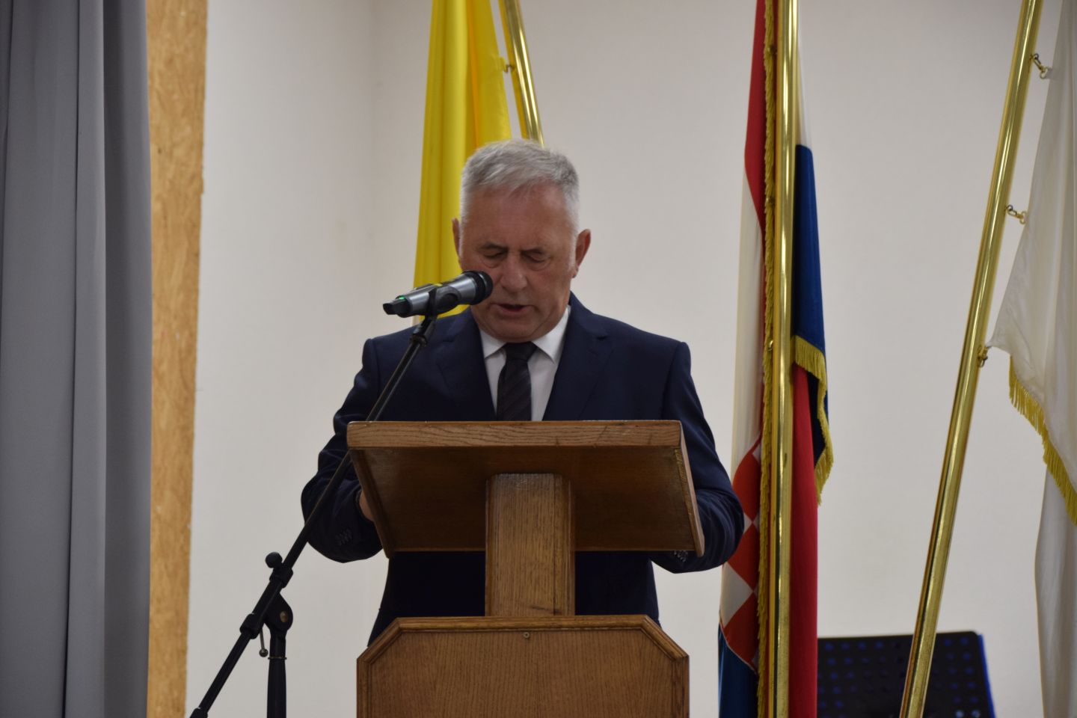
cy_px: 359
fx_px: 4263
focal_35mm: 142
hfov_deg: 14.4
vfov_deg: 9.6
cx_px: 538
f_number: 5.3
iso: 720
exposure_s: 1/60
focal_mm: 95
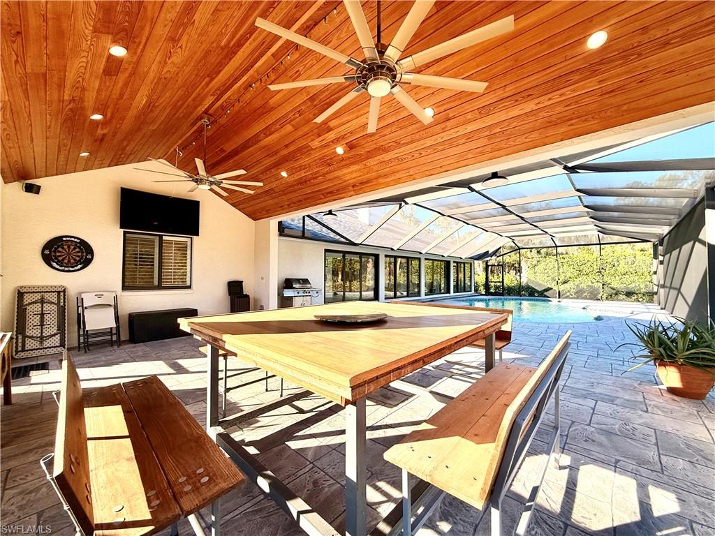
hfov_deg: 102.1
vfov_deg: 85.7
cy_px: 268
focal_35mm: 14
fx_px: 289
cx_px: 358
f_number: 2.2
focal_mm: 2.22
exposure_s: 1/264
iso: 50
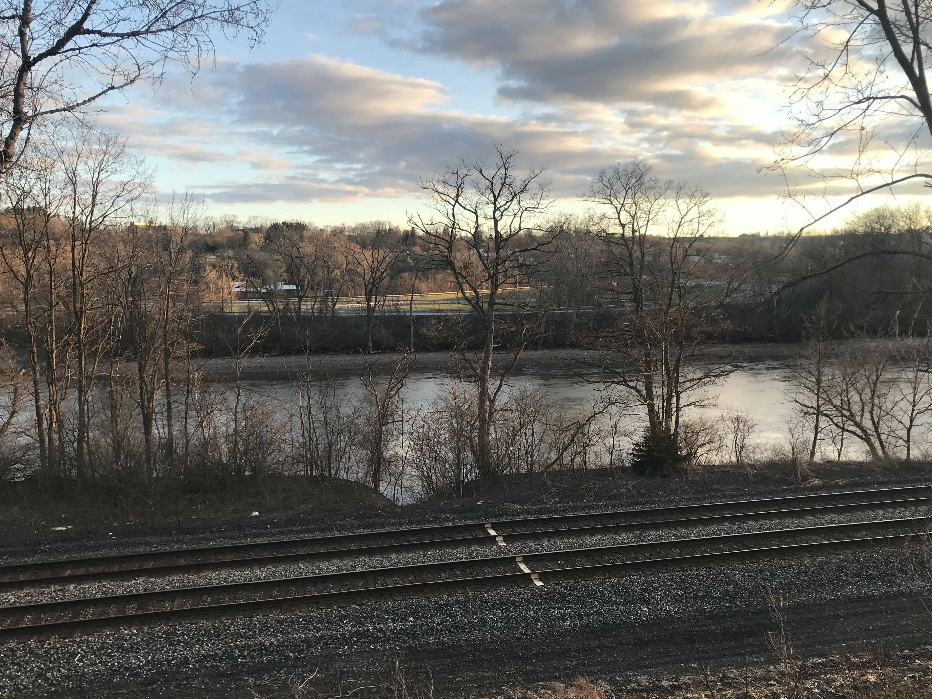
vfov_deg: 46.8
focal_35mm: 30
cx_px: 462
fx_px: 808
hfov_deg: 60.0
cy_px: 372
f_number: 1.8
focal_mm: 3.99
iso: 20
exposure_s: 1/357
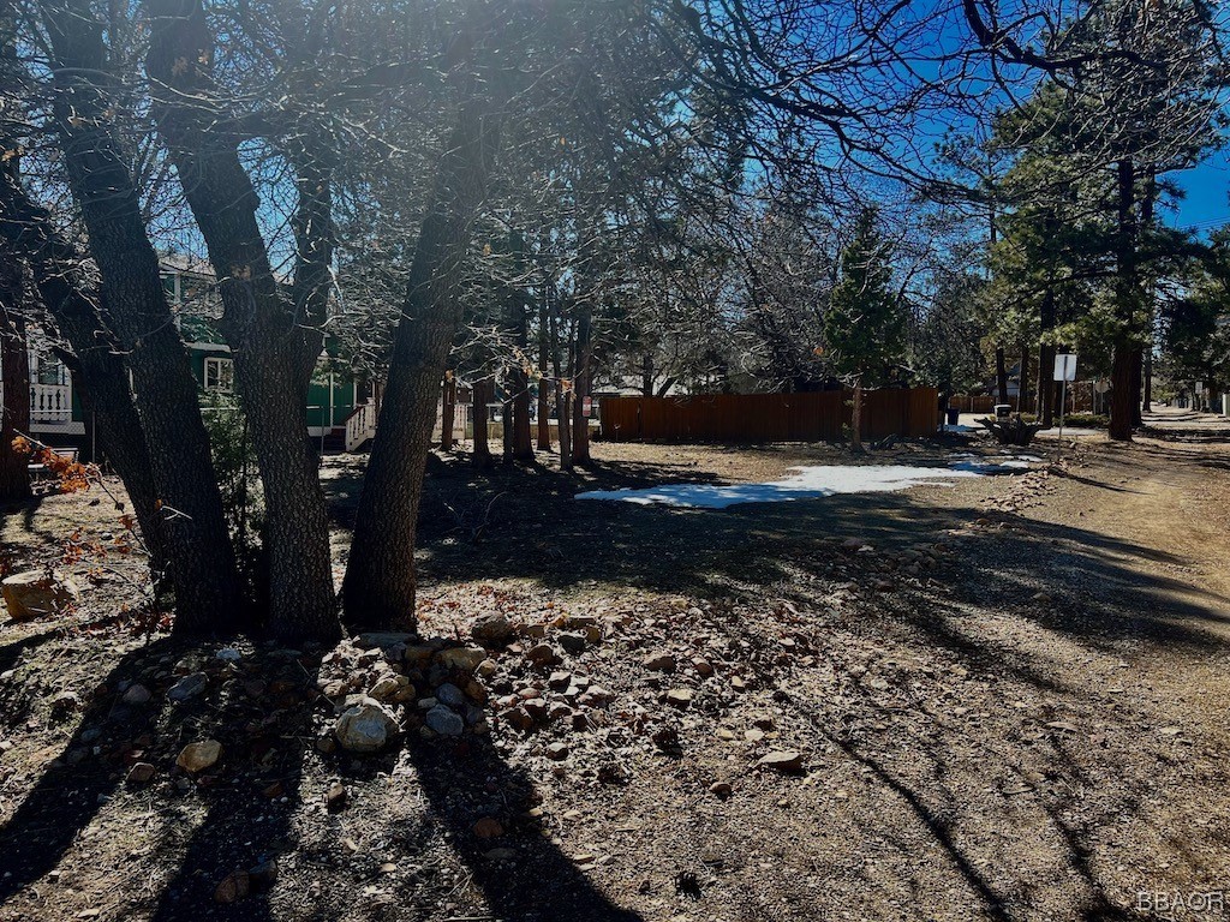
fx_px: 924
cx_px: 615
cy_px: 461
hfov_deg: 67.3
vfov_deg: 53.1
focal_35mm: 26
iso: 50
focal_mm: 5.7
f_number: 1.5
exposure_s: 1/1344
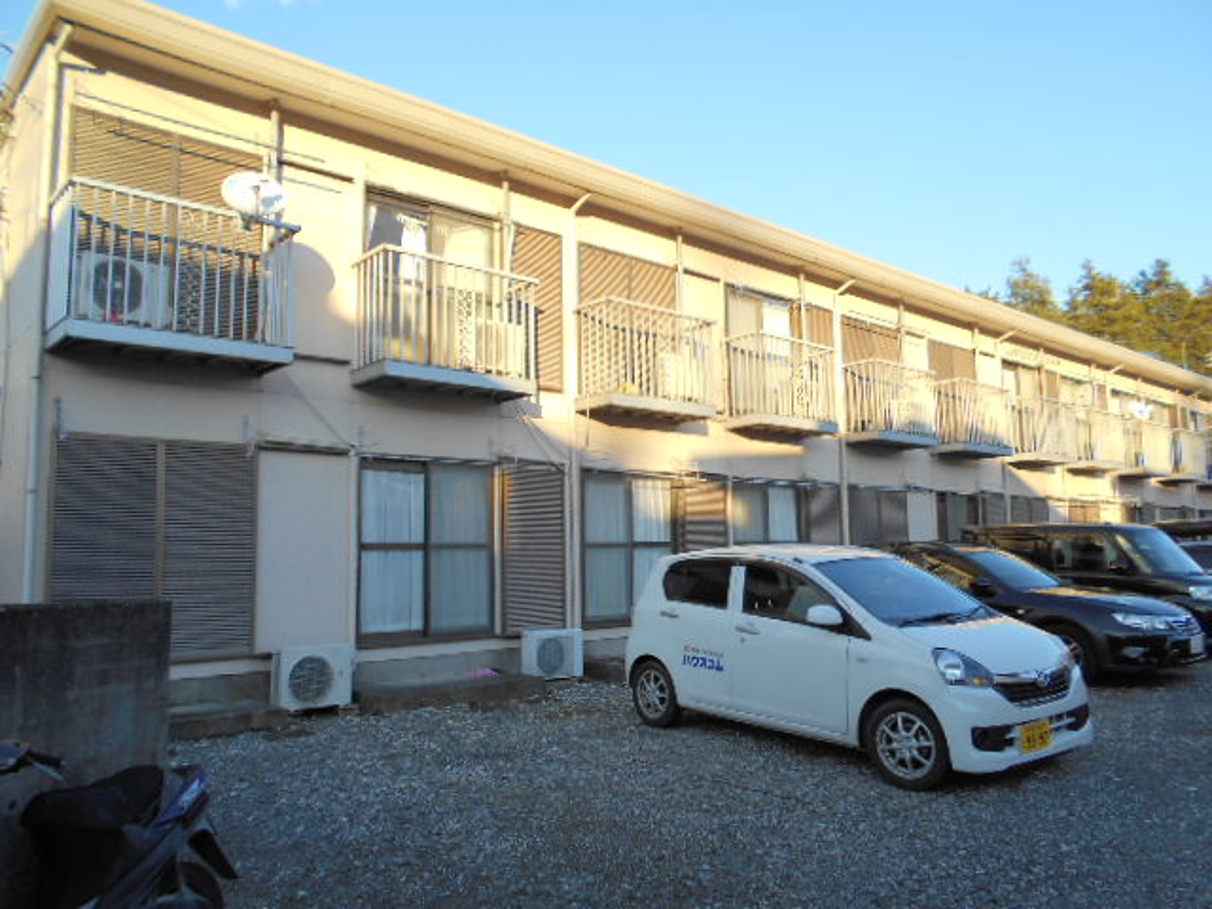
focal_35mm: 26
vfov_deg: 53.1
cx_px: 606
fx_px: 910
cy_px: 454
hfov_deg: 67.3
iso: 80
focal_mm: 4.6
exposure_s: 1/250
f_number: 3.2
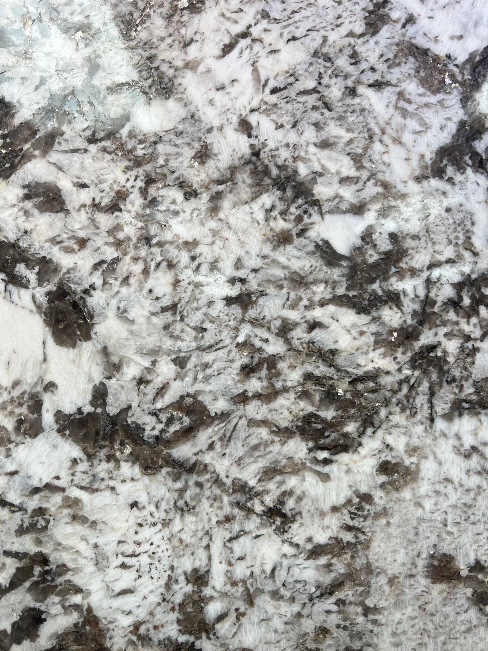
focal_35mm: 26
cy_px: 326
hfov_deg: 53.1
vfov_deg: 67.3
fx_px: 489
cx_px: 244
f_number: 1.5
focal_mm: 5.7
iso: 50
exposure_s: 1/120
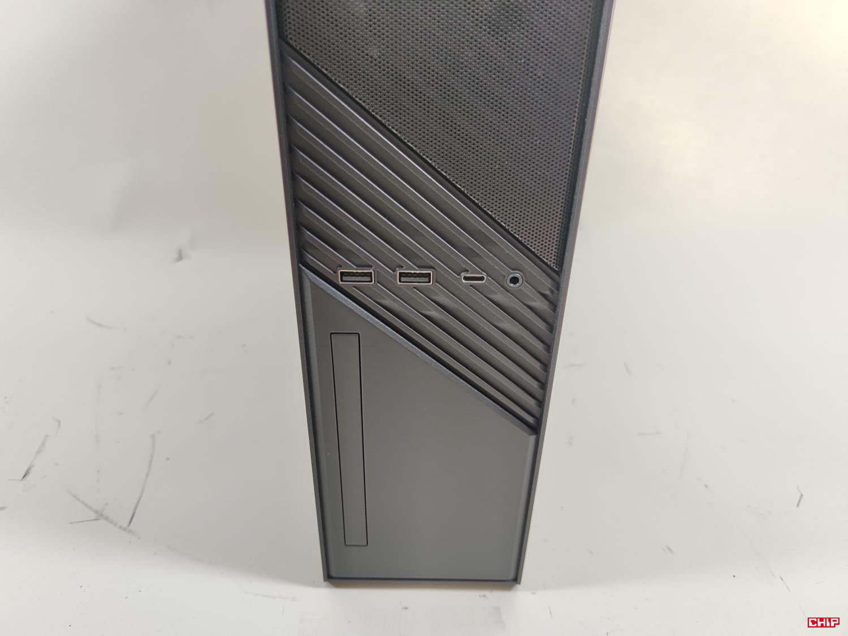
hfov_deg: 69.4
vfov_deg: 54.9
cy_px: 318
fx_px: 612
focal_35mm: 25
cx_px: 424
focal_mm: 6.78
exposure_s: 1/100
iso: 82
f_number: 1.85
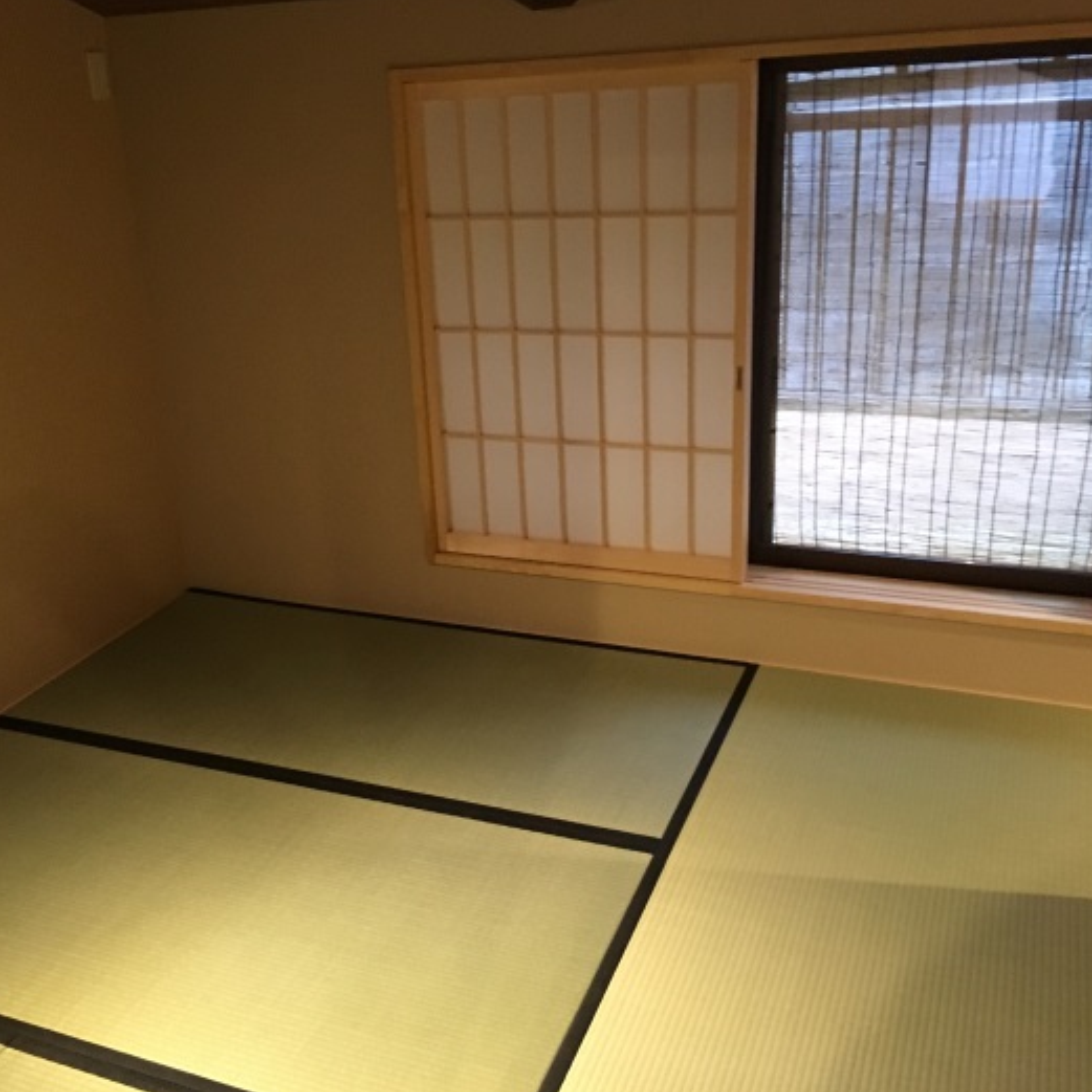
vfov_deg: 47.2
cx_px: 453
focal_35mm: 35
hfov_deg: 47.0
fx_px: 1249
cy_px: 543
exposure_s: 1/15
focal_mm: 4.15
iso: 250
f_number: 2.2
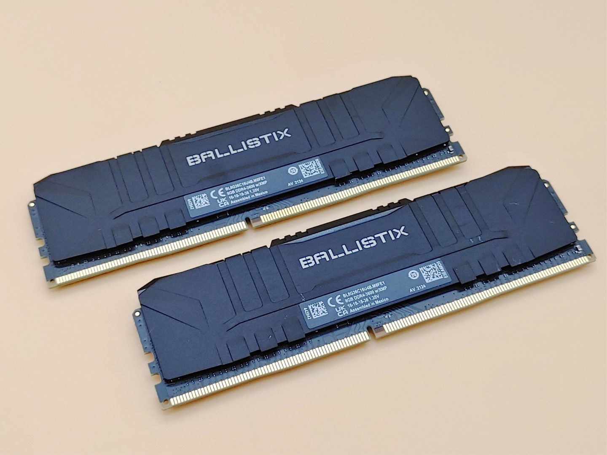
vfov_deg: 31.5
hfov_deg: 41.2
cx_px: 304
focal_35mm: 46
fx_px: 807
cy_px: 228
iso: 50
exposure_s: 1/86
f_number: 1.8
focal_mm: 4.36
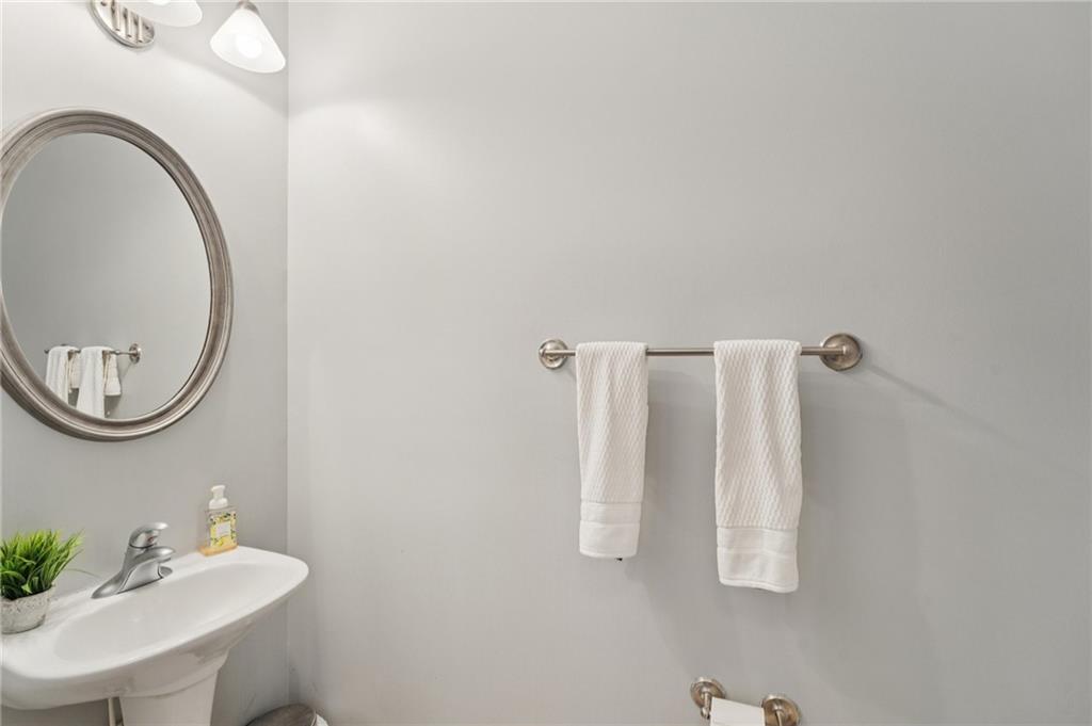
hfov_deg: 104.3
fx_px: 424
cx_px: 546
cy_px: 363
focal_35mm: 14
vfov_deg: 81.1
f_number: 8
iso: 320
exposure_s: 1/6
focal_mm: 14
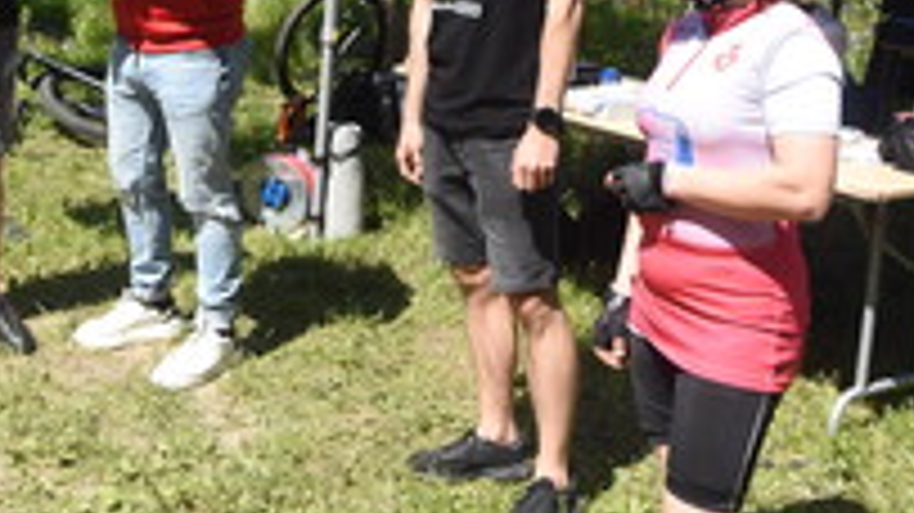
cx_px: 275
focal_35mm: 56
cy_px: -76
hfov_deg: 36.6
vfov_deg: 20.2
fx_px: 1359
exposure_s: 1/6400
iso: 1000
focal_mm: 17
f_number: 4
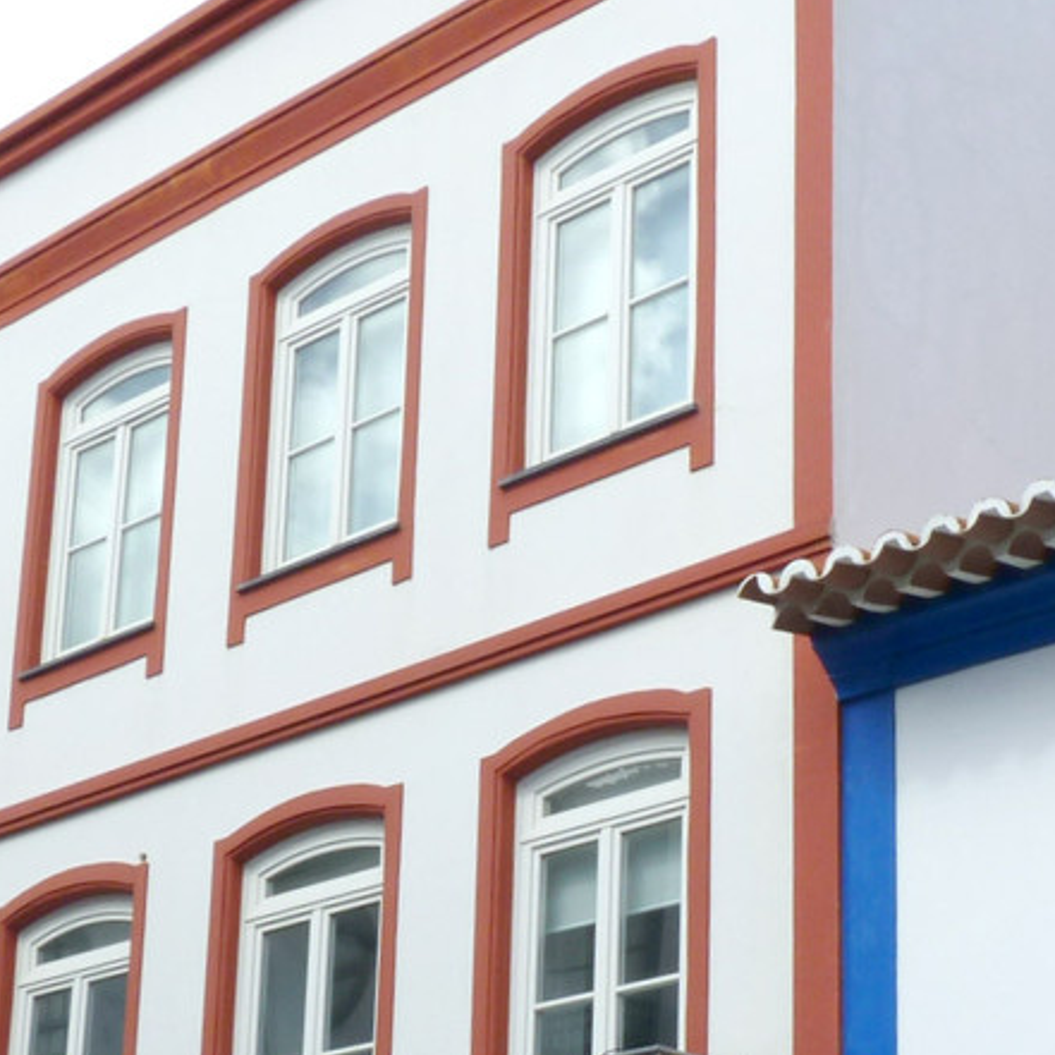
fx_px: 2655
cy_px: 880
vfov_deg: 22.1
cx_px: 565
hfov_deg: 22.5
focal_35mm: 77
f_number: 5.6
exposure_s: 1/320
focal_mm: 5.4
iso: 80
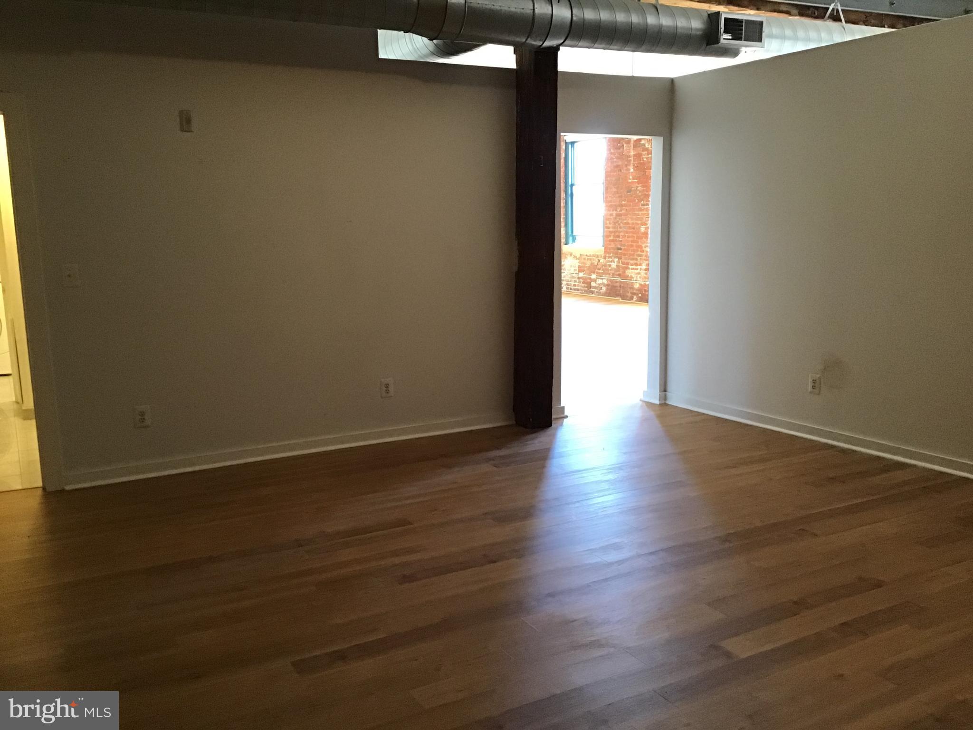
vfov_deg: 45.4
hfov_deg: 58.4
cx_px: 486
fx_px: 871
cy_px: 365
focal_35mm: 31
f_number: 2.4
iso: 200
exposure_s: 1/25
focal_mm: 3.3
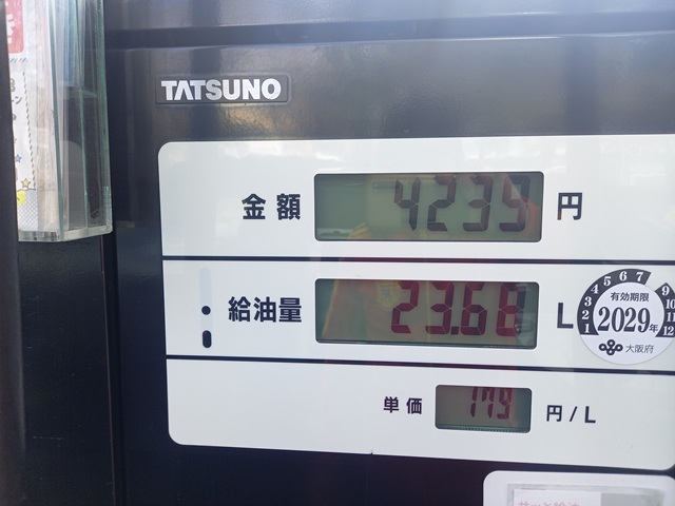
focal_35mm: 25
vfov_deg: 54.9
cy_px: 253
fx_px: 487
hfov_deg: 69.4
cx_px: 338
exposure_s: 1/130
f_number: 1.8
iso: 50
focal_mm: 4.65
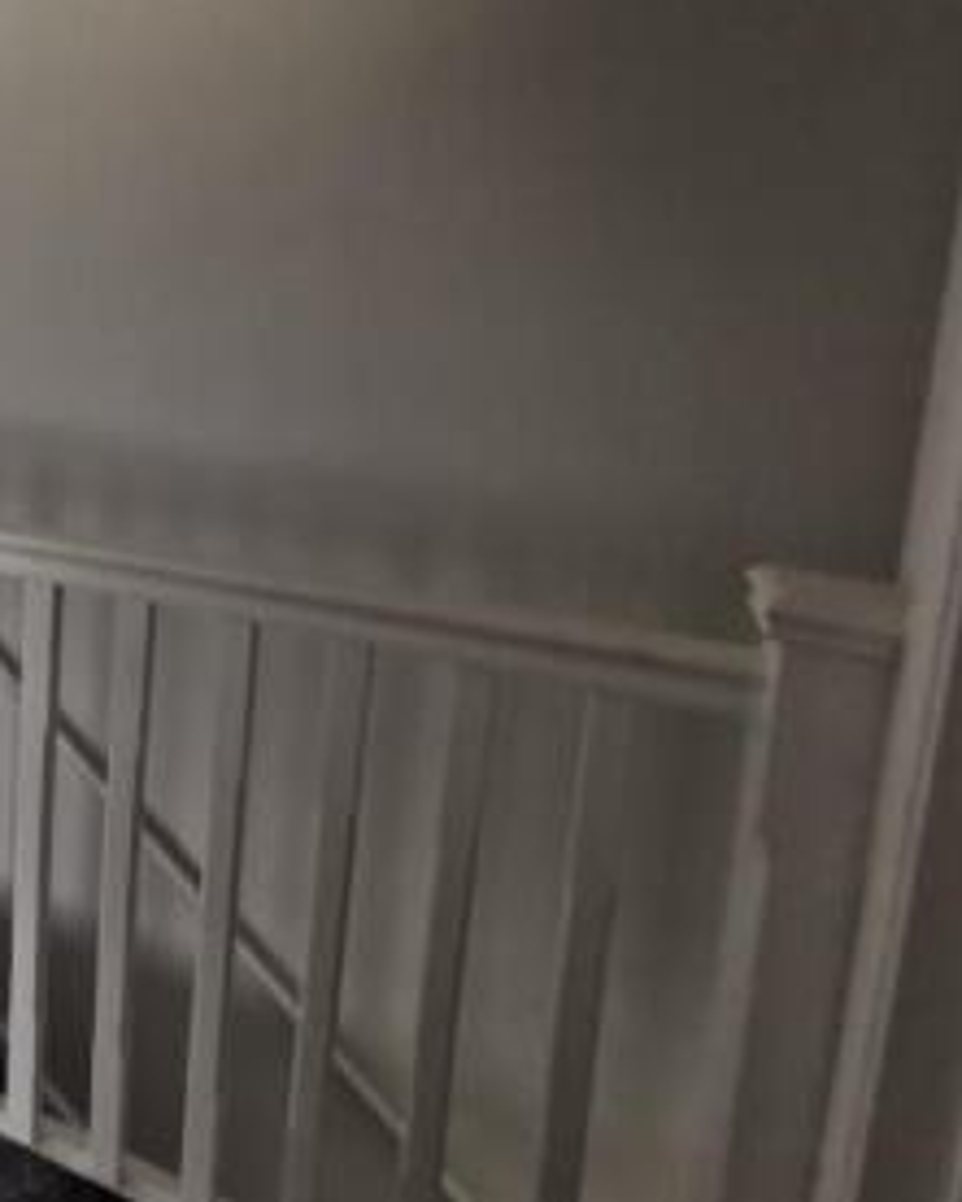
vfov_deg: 52.8
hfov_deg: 32.7
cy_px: 372
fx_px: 1174
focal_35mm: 33
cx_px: -303
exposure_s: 1/50
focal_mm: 2.35
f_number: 2.2
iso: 100
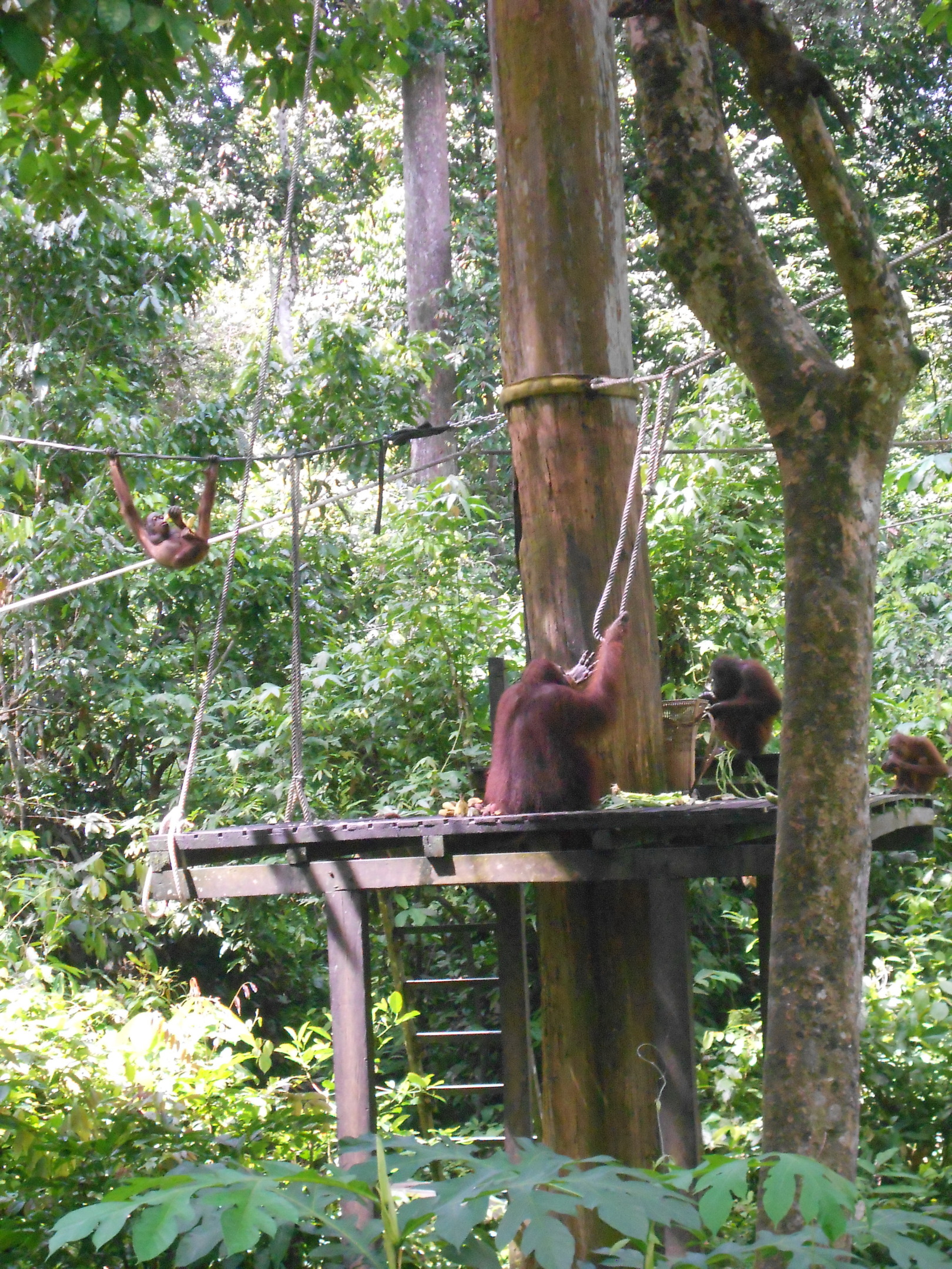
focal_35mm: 76
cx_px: 476
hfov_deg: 19.4
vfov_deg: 25.7
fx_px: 2787
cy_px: 634
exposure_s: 1/125
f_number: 5.8
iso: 800
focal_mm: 13.5
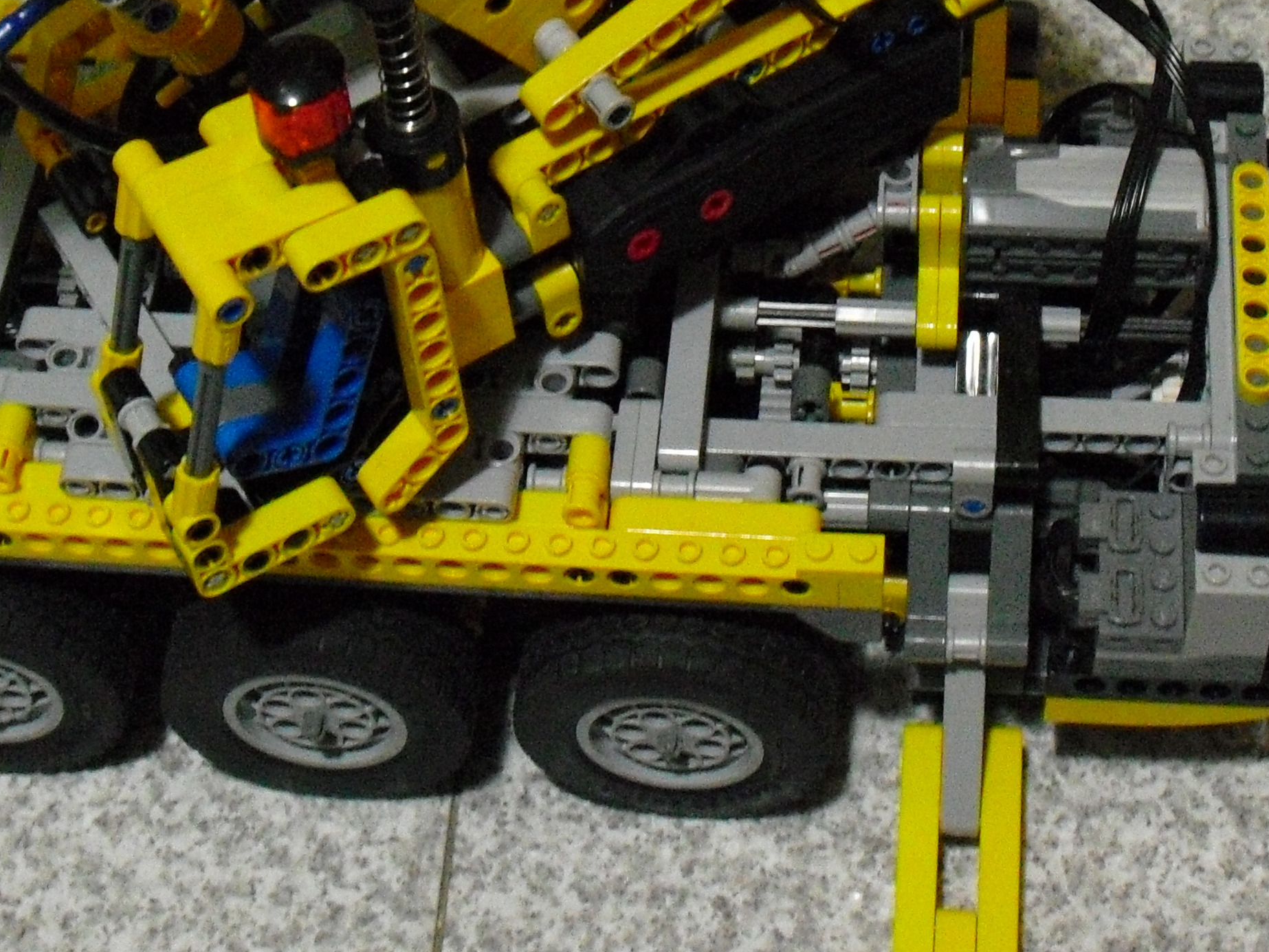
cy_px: 201
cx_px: 660
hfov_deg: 25.0
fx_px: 2860
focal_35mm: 78
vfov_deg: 18.7
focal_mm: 6.3
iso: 800
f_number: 3.1
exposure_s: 1/8
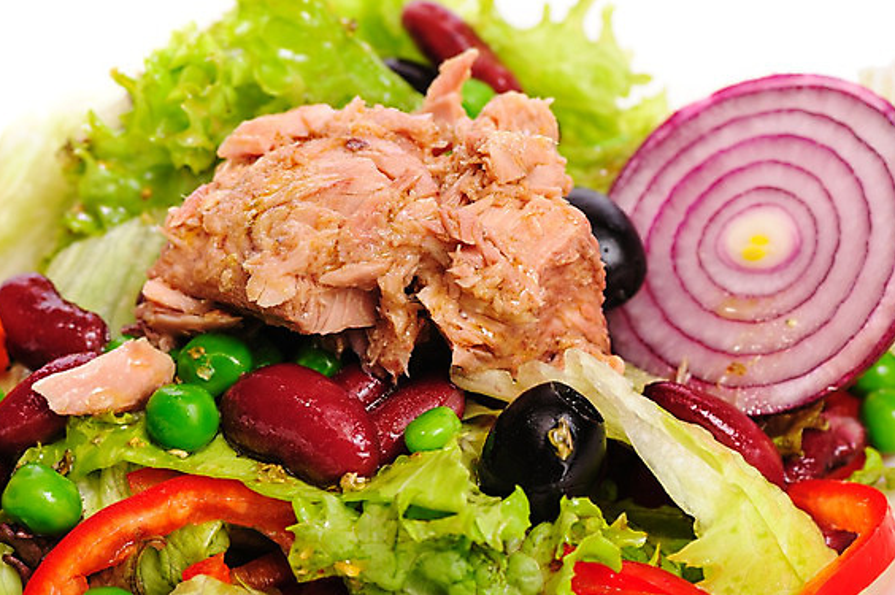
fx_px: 2782
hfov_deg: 18.3
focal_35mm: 112
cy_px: 290
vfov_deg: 12.2
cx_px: 468
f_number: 14
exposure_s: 1/160
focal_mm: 105
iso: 160
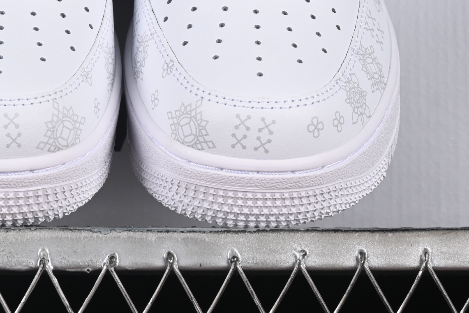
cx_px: 111
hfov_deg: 11.2
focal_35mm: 183
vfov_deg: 7.5
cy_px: -10
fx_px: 2384
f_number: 8
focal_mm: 50
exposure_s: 1/100
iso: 160
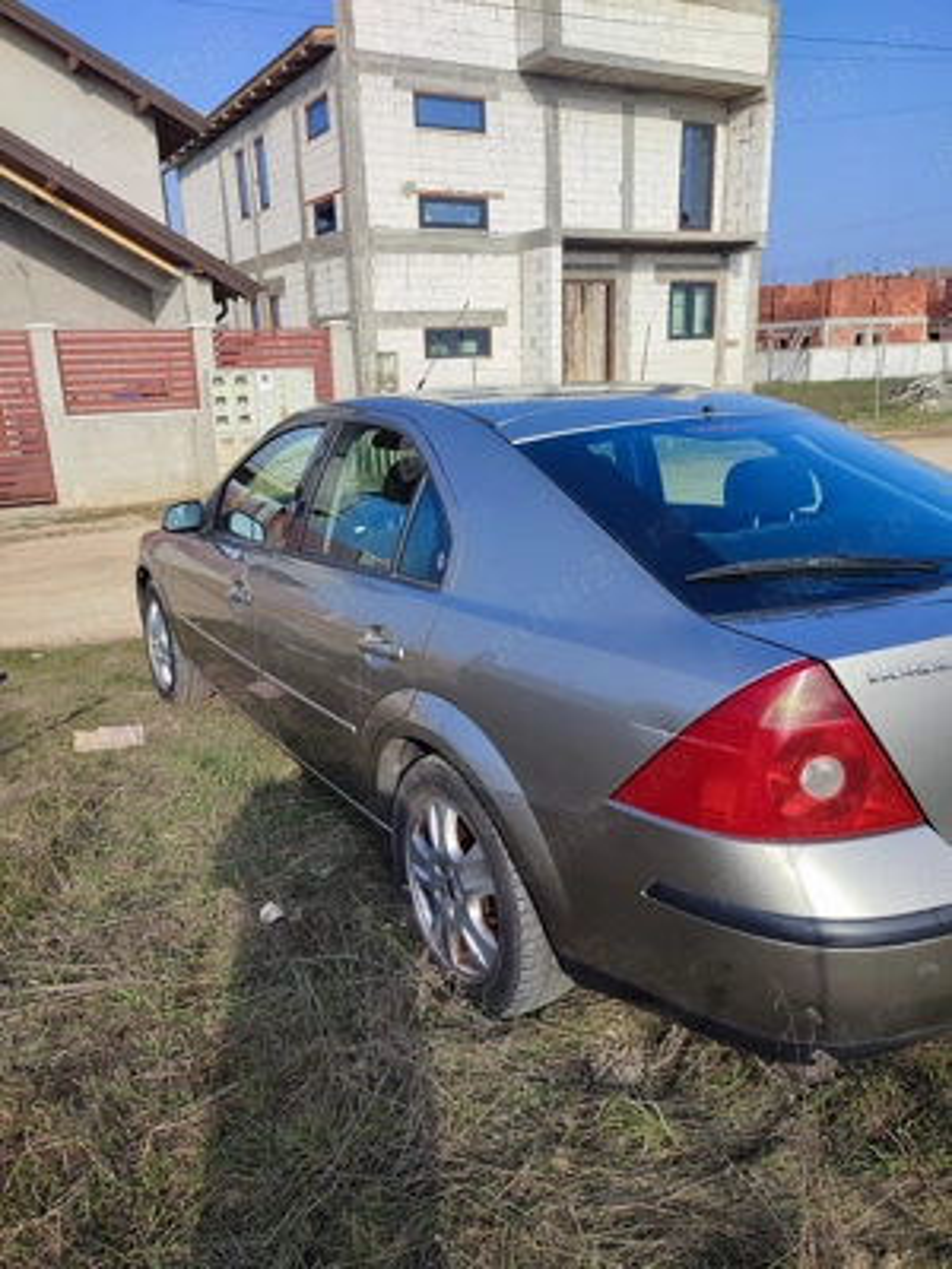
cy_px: 634
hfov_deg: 54.9
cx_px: 476
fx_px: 917
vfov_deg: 69.4
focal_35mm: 25
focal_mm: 6.04
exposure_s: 1/613
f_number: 1.9
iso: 50
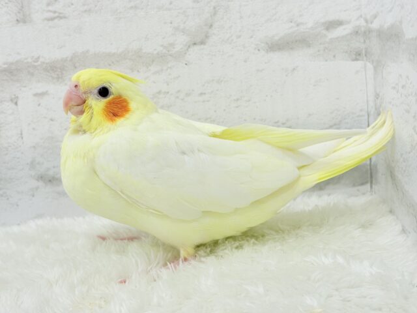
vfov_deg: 28.0
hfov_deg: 36.8
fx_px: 626
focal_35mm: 52
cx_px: 208
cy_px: 156
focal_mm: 5.96
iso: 64
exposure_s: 1/100
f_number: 1.6
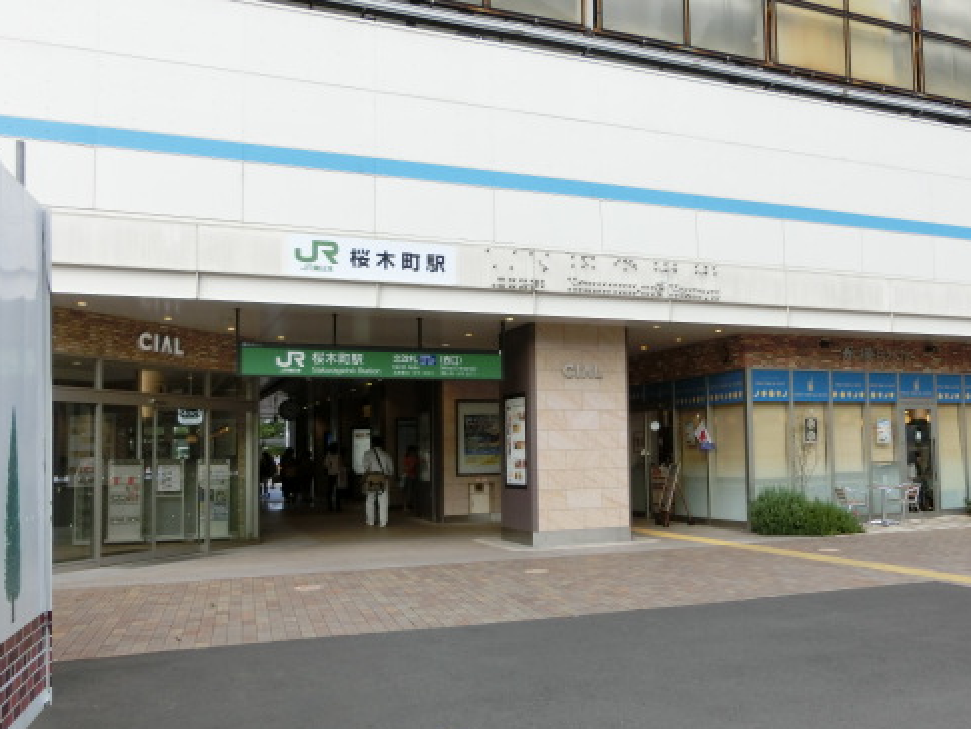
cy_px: 401
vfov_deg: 42.9
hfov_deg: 54.5
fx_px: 926
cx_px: 629
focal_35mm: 33
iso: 80
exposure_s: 1/320
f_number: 3.5
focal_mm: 4.5
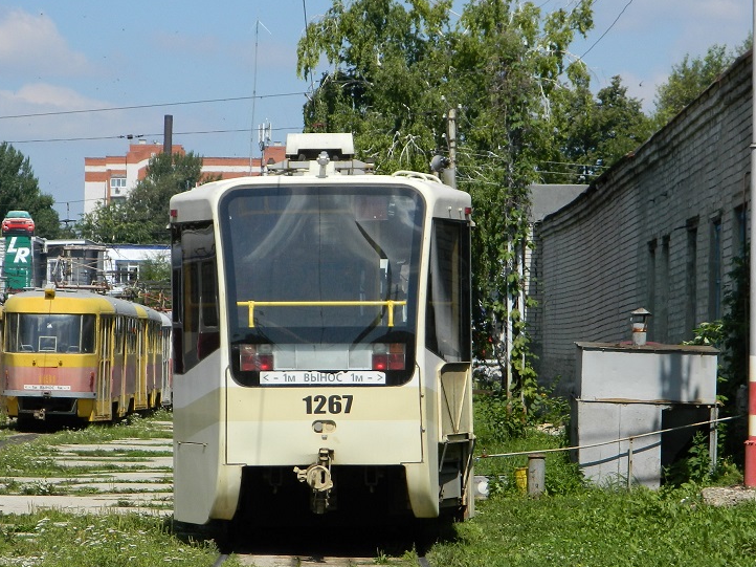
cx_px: 319
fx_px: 3995
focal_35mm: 183
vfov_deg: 8.1
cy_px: 224
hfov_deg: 10.8
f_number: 4.7
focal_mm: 23.2
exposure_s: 1/640
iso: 80
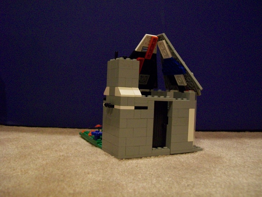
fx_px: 272
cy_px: 98
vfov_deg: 39.6
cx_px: 131
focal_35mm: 36
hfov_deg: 51.4
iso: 200
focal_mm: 6
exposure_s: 1/8
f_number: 2.7
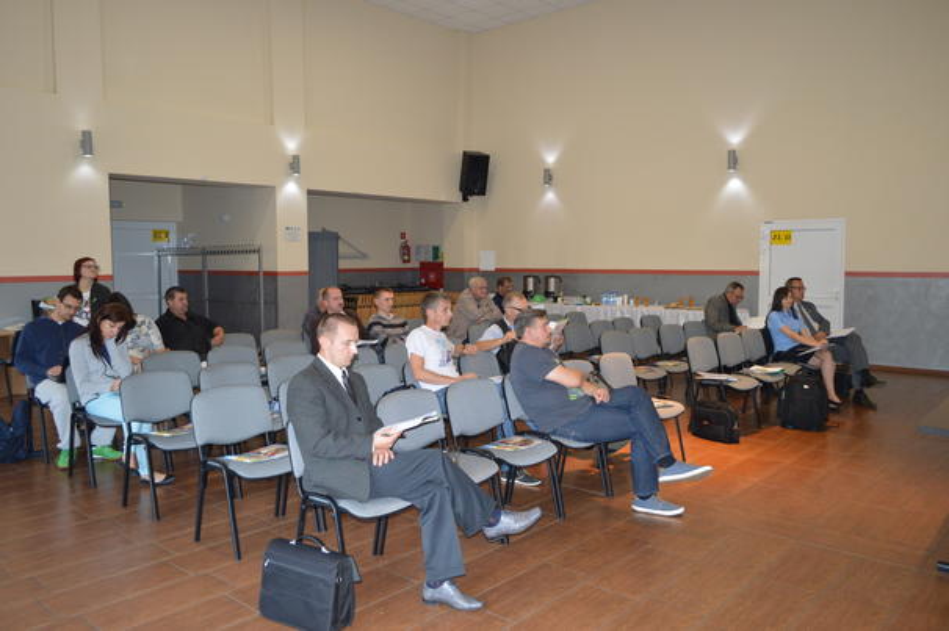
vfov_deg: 47.9
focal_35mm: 27
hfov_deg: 67.4
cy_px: 316
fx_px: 711
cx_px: 474
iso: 1000
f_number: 3.5
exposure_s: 1/60
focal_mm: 18
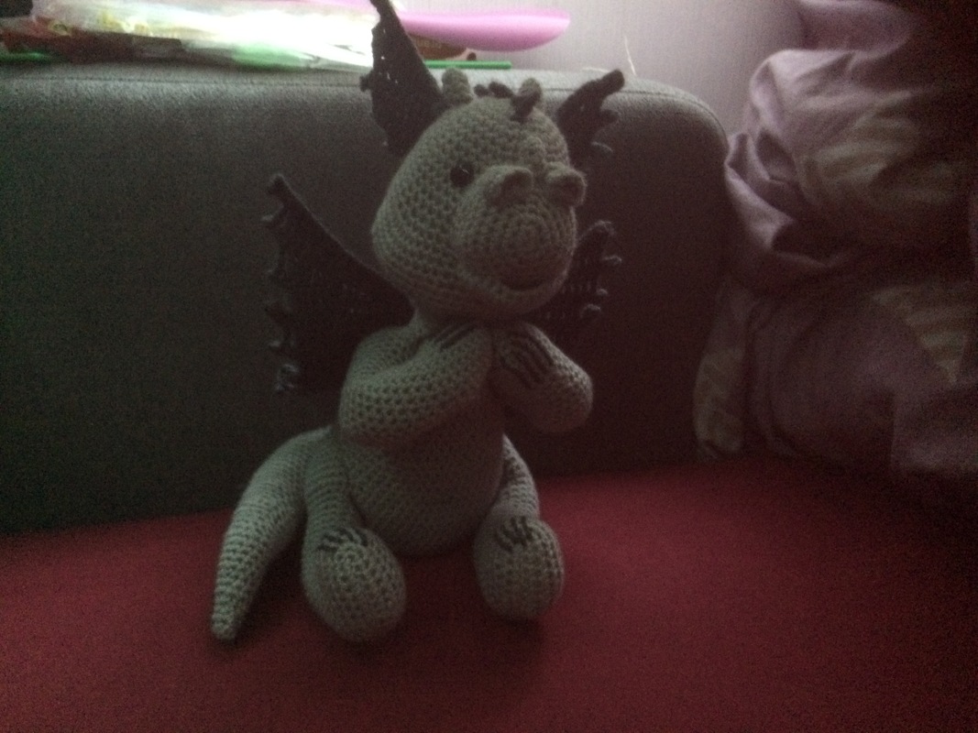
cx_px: 489
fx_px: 819
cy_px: 366
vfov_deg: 48.2
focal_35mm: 29
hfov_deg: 61.7
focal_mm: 4.15
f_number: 2.2
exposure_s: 1/17
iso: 500
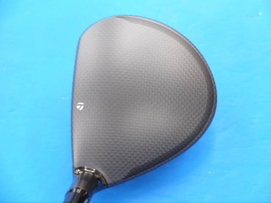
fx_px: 658
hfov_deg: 23.3
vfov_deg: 17.6
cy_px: 102
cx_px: 136
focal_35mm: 84
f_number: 5.6
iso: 800
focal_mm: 42
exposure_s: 1/60
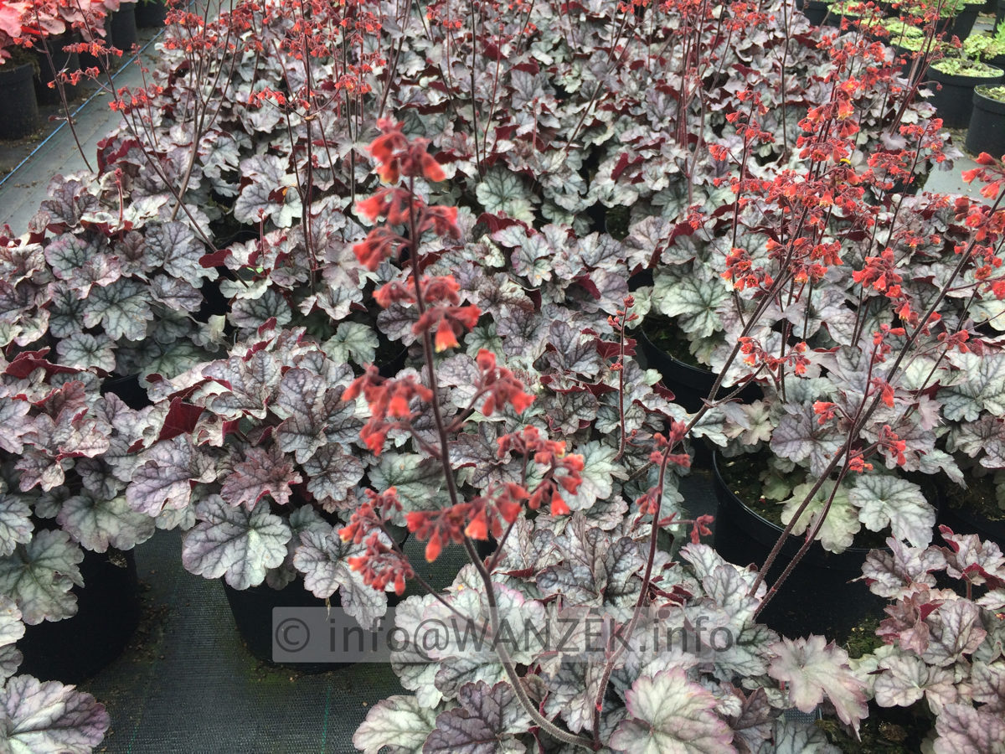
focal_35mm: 29
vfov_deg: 48.2
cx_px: 502
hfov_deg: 61.7
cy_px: 377
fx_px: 842
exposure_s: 1/304
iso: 32
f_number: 2.2
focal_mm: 4.15
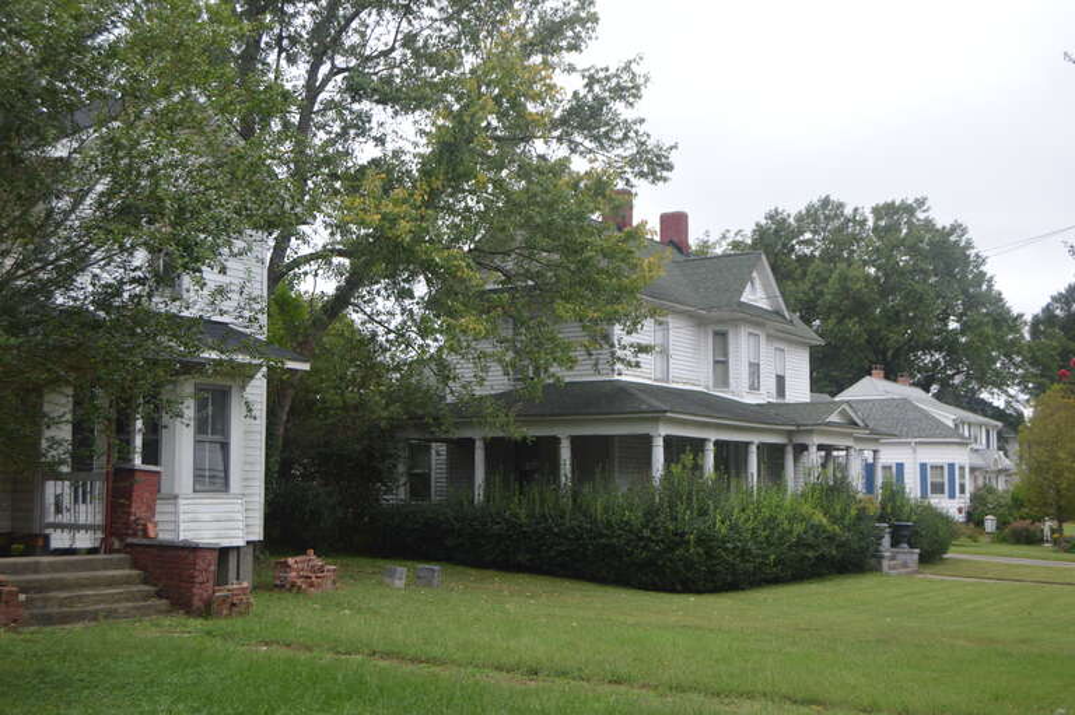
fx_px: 1253
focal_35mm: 42
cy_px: 358
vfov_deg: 31.9
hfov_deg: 46.4
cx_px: 538
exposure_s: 1/125
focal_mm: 28
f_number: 5.6
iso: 100
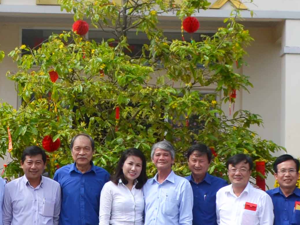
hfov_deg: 17.1
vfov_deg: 12.8
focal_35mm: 115
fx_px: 997
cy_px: 40
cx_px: 106
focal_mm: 18
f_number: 8
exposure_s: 1/250
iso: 100
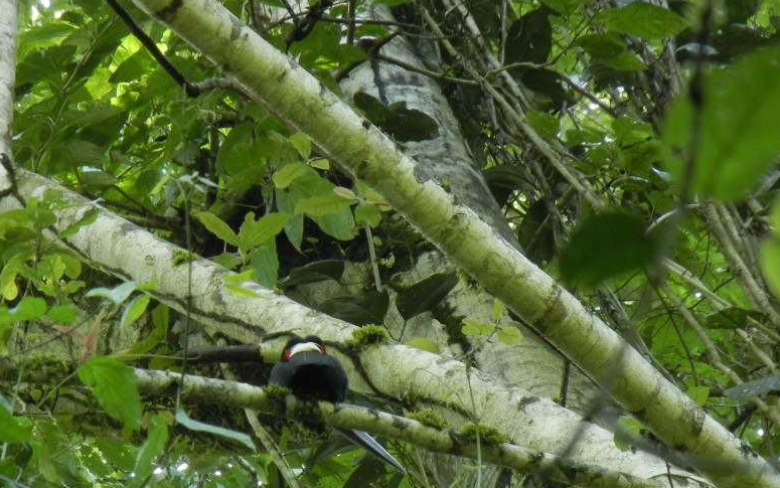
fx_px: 8931
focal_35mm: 420
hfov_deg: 5.0
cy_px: 336
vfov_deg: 3.1
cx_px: 278
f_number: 5.6
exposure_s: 1/34.8
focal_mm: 54
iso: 400
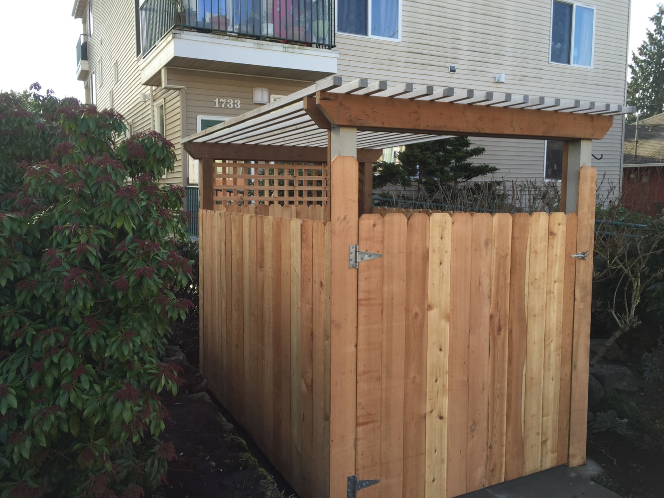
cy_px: 249
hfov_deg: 61.7
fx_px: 556
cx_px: 332
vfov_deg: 48.2
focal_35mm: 29
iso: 32
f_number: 2.2
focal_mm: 4.15
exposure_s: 1/430
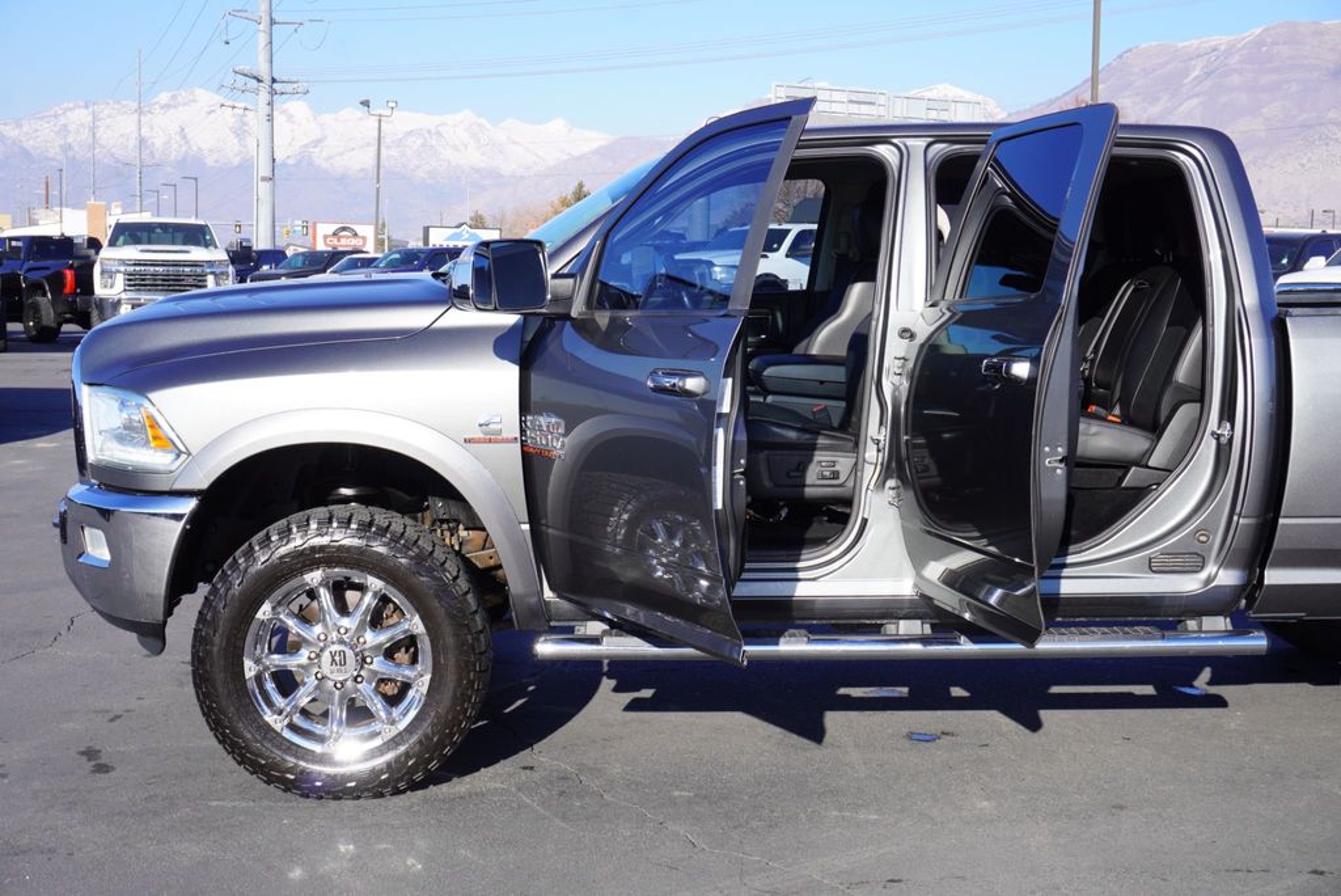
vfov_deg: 29.9
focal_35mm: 45
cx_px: 670
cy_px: 448
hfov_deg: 43.6
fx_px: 1677
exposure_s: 1/125
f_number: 9
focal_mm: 30
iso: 100
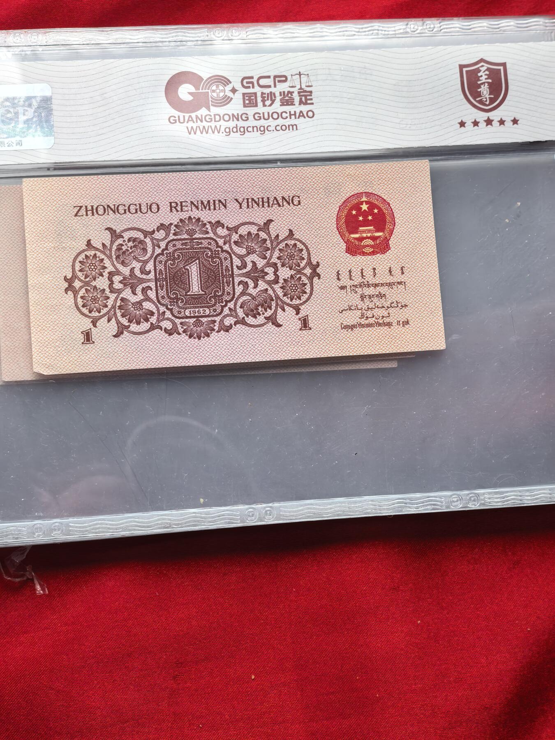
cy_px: 370
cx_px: 278
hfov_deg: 30.3
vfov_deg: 39.7
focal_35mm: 48
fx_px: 1026
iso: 160
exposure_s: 1/100
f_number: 2.8
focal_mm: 6.98
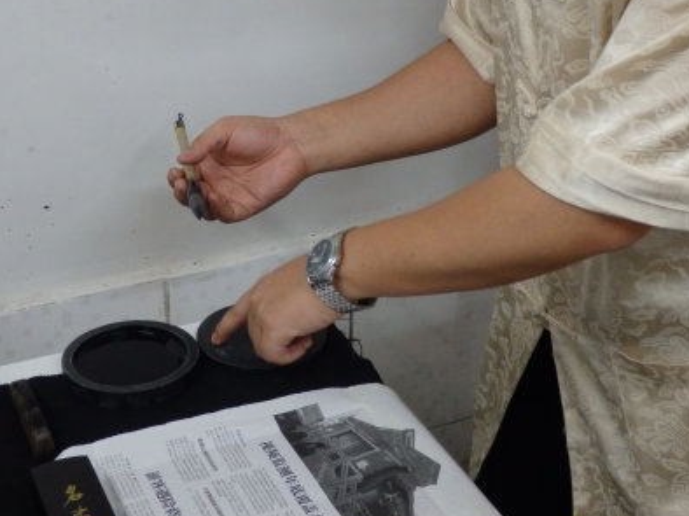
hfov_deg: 31.6
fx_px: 1213
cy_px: 213
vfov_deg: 24.0
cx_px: 287
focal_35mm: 61
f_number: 4
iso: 800
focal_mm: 8.9
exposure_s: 1/80
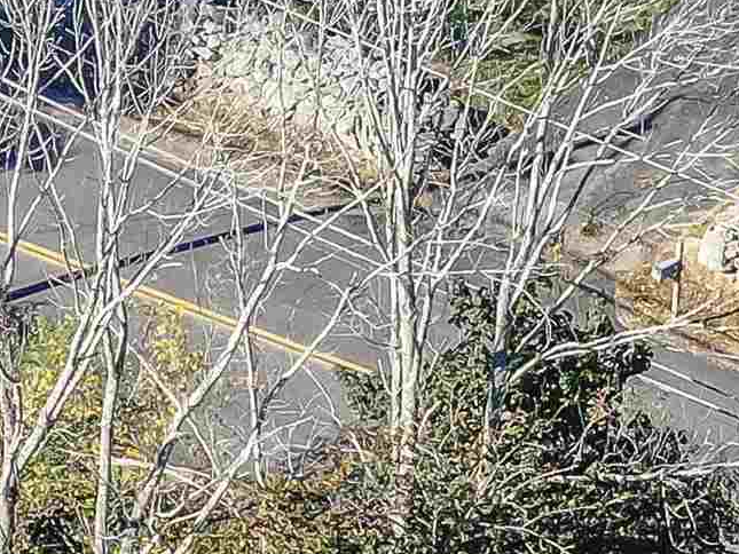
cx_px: 945
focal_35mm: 791
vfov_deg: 1.9
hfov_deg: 2.5
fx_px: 16890
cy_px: -673
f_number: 3.4
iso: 100
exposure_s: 1/240
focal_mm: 30.71
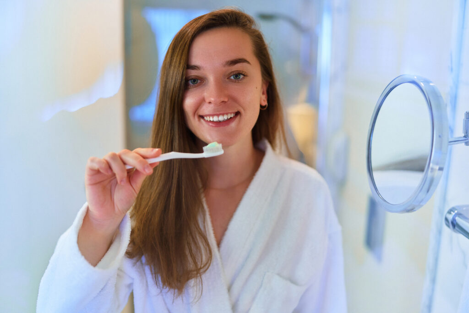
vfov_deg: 37.9
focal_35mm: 35
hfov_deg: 54.4
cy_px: 156
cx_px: 234
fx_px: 456
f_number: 1.2
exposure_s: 1/250
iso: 200
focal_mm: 35
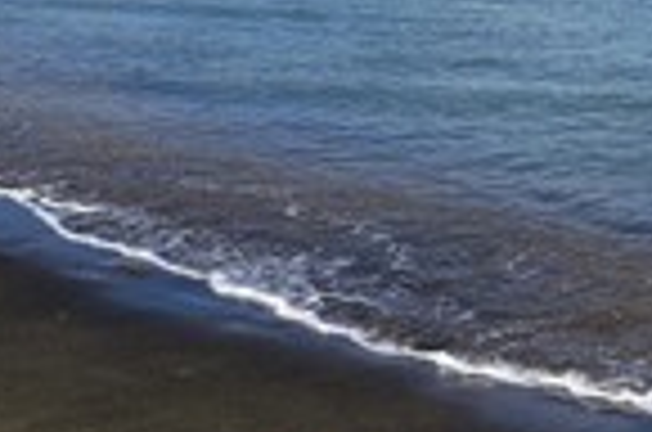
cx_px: 337
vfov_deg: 14.5
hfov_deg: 22.0
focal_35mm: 93
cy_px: 45
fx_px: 1681
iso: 200
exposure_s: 1/400
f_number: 11
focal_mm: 32
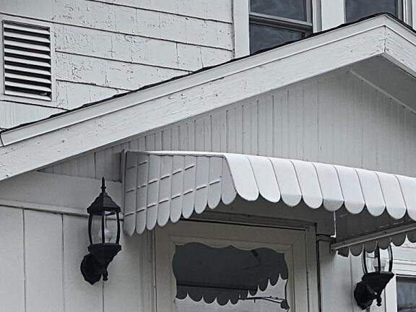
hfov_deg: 15.6
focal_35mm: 125
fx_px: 1502
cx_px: 38
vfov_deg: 11.6
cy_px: 362
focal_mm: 5
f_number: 1.8
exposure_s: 1/325
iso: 50
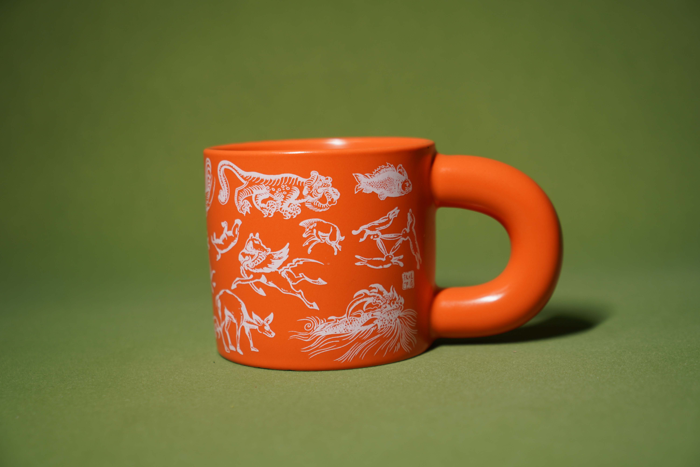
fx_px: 1108
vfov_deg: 23.8
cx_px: 350
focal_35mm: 57
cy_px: 234
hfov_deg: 35.1
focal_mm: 57
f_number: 5
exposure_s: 1/60
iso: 200
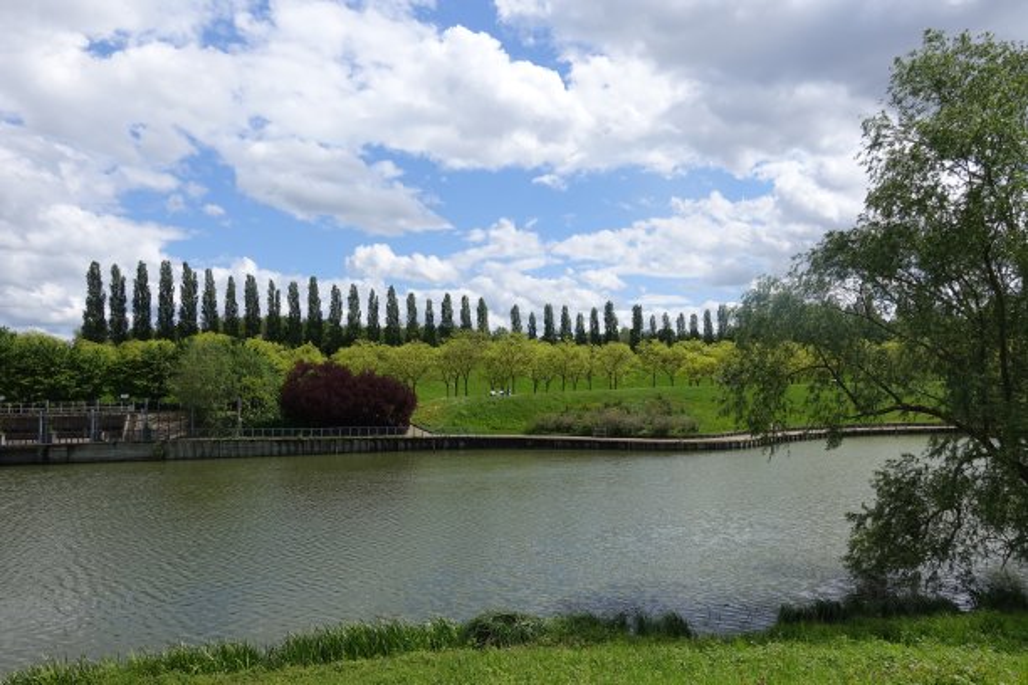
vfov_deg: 53.1
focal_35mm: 24
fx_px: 685
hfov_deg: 73.7
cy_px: 342
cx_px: 514
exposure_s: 1/800
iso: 125
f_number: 5.6
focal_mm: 8.8
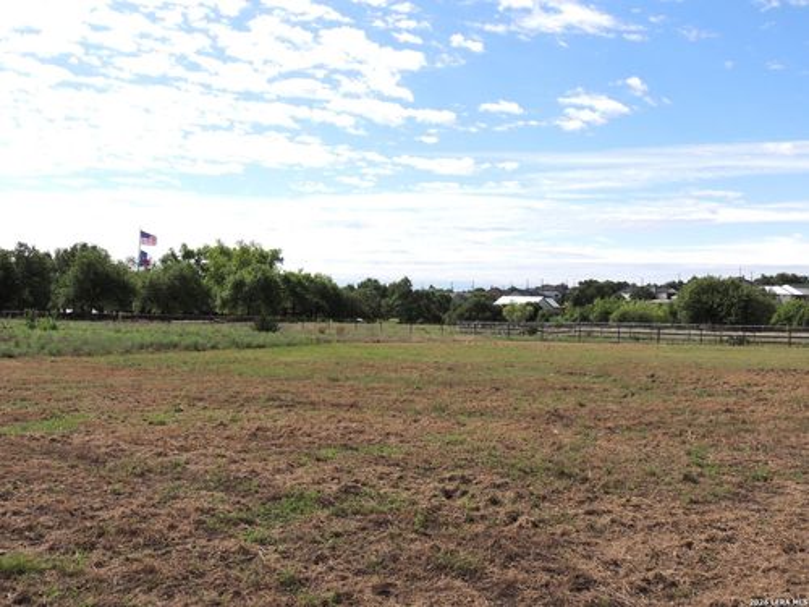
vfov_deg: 40.7
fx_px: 818
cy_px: 304
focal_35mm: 35
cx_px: 404
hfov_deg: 52.6
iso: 100
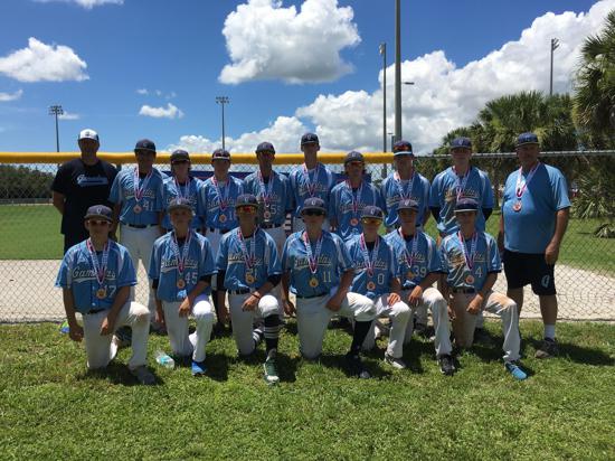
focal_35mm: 29
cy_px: 230
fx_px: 515
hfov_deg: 61.7
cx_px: 308
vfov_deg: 48.2
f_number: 2.2
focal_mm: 4.15
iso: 25
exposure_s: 1/2137
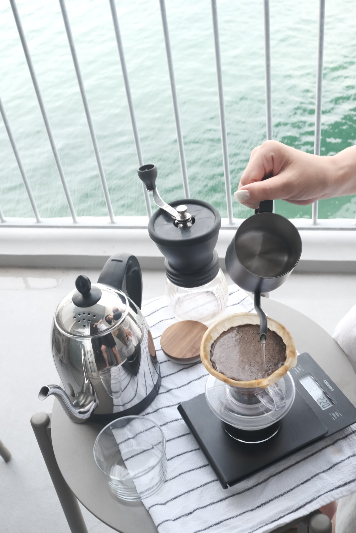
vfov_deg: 46.4
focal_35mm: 42
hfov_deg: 31.9
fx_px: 623
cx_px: 178
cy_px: 266
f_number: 13
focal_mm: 28
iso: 2500
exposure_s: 1/100
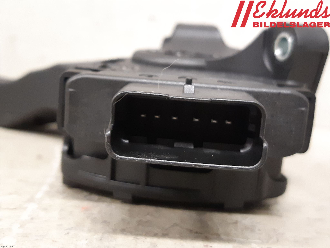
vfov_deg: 53.1
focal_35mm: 26
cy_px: 124
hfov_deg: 67.3
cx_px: 165
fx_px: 248
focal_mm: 3.93
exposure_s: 1/25
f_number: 1.7
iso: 320
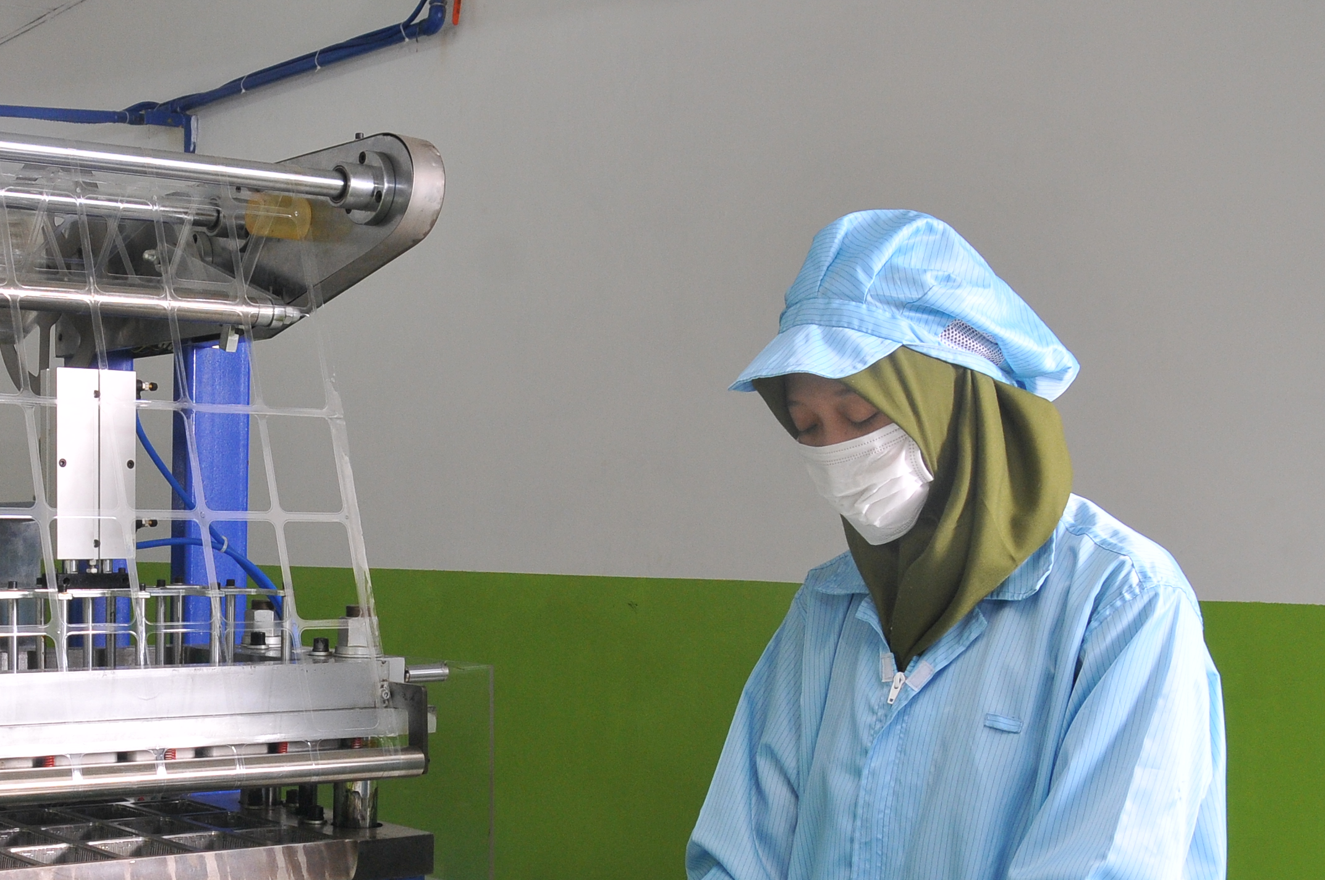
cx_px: 179
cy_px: 689
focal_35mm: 51
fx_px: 1875
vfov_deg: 26.0
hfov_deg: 36.9
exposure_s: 1/100
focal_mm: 17
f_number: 8
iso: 500
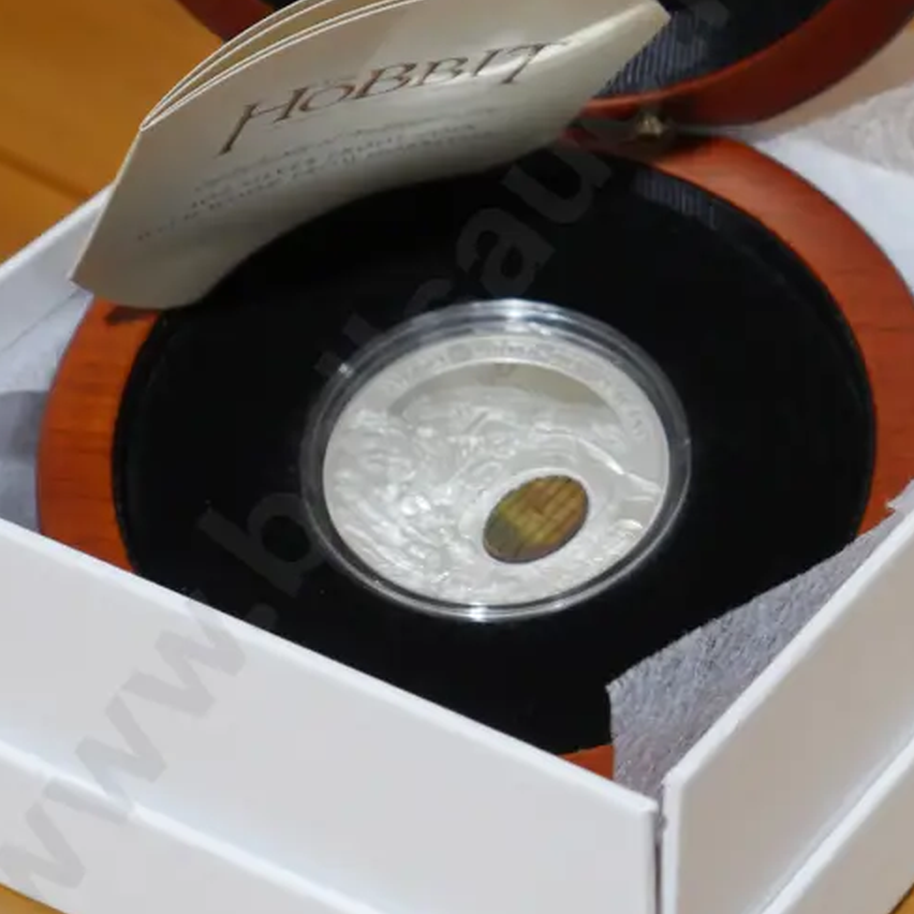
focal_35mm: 141
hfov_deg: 12.4
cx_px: 567
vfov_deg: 12.3
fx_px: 4212
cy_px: 161
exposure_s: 1/100
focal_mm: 38
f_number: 5.5
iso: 1600
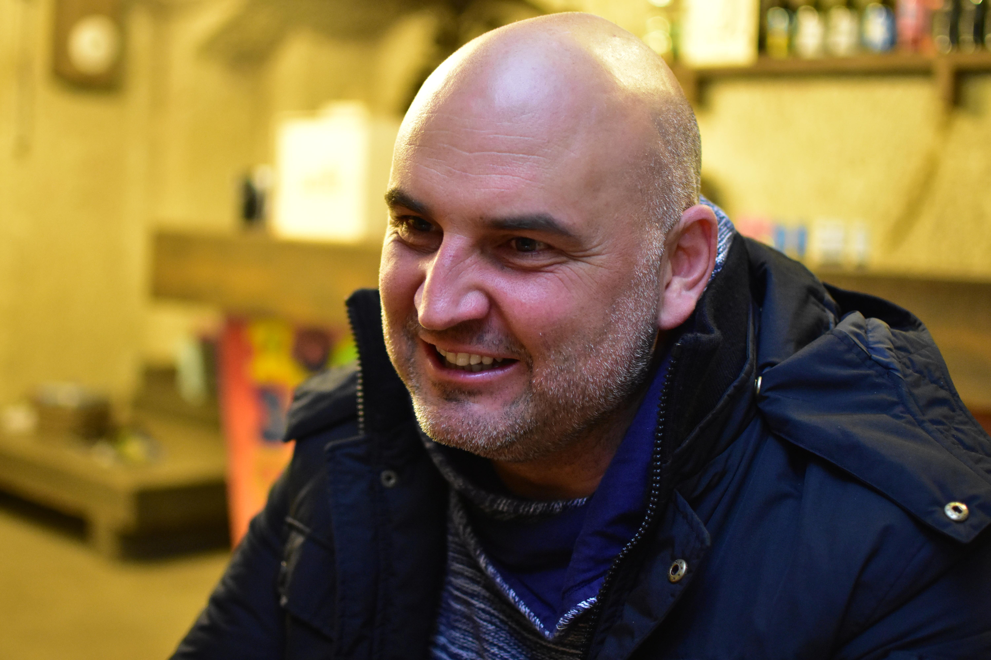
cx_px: 496
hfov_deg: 37.9
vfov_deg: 25.8
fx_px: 1445
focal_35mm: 52
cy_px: 330
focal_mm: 35
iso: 4000
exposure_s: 1/80
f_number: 1.8
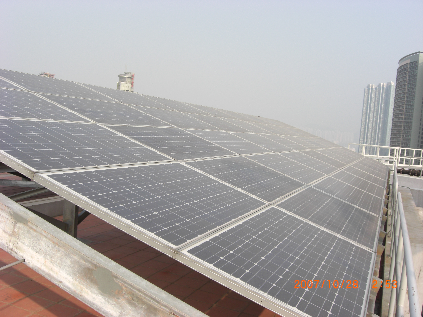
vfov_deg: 37.7
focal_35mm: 38
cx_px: 212
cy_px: 158
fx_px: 464
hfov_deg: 49.0
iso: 80
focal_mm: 7.9
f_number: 4
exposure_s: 1/400
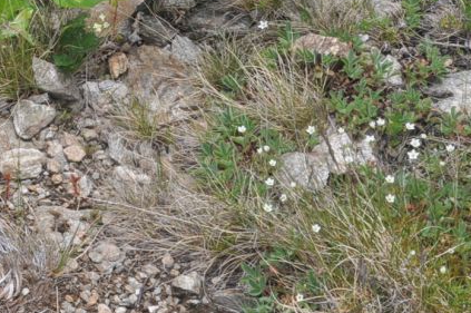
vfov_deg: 10.4
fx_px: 1686
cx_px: -104
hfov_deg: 15.3
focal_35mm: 129
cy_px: -89
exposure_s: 1/125
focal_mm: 28
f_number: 11
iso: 200
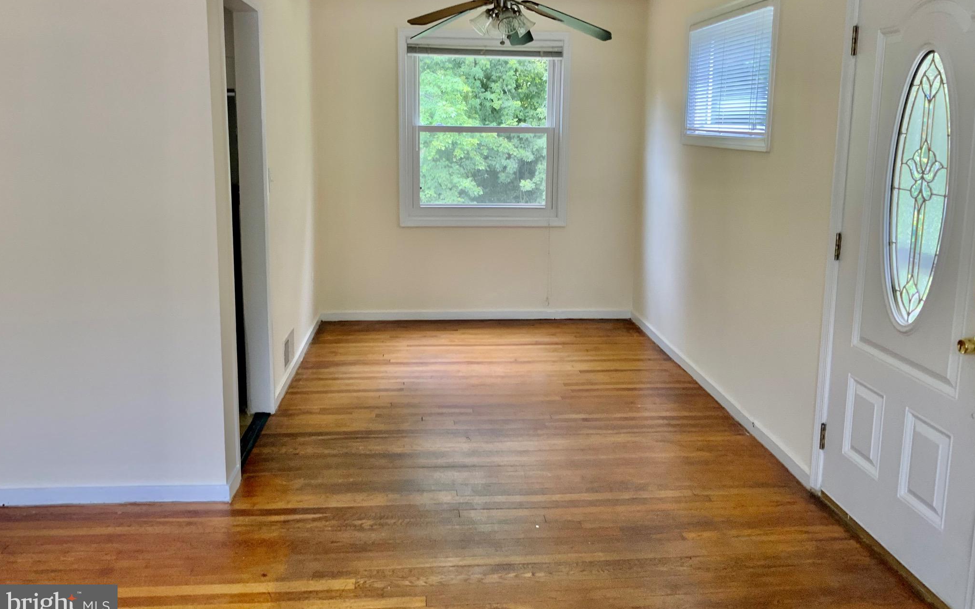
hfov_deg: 61.2
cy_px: 255
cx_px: 489
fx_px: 824
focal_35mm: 31
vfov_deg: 40.5
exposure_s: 1/60
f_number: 1.8
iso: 64
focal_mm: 3
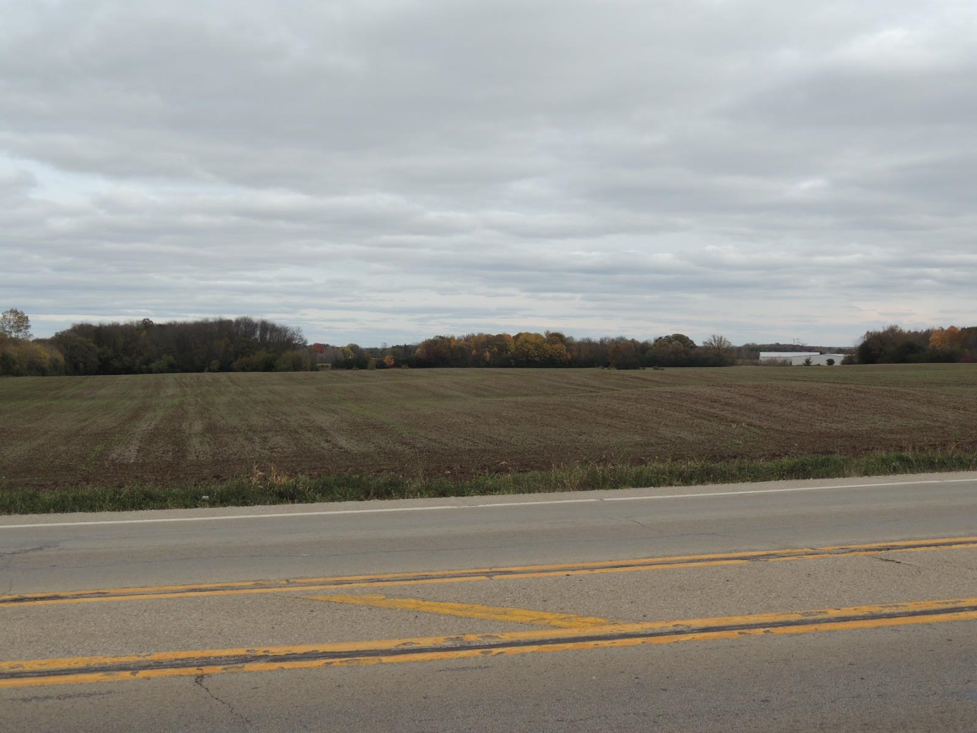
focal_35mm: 47
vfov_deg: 30.9
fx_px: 1327
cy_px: 366
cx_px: 488
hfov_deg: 40.4
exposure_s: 1/800
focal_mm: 8.3
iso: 100
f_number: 3.5
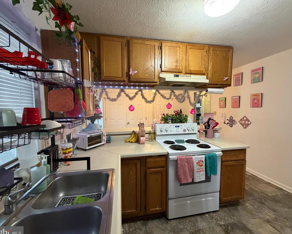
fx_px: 130
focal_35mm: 15
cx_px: 145
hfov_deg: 96.8
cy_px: 119
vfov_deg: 84.0
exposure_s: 1/60
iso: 640
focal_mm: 2.22
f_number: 2.2
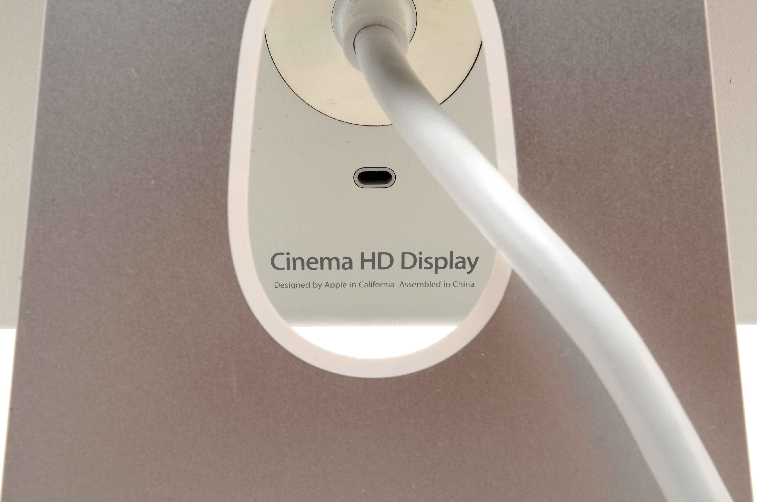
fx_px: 1511
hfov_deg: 28.1
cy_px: 251
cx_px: 378
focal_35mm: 72
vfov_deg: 18.8
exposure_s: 1/160
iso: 100
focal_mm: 48
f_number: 25
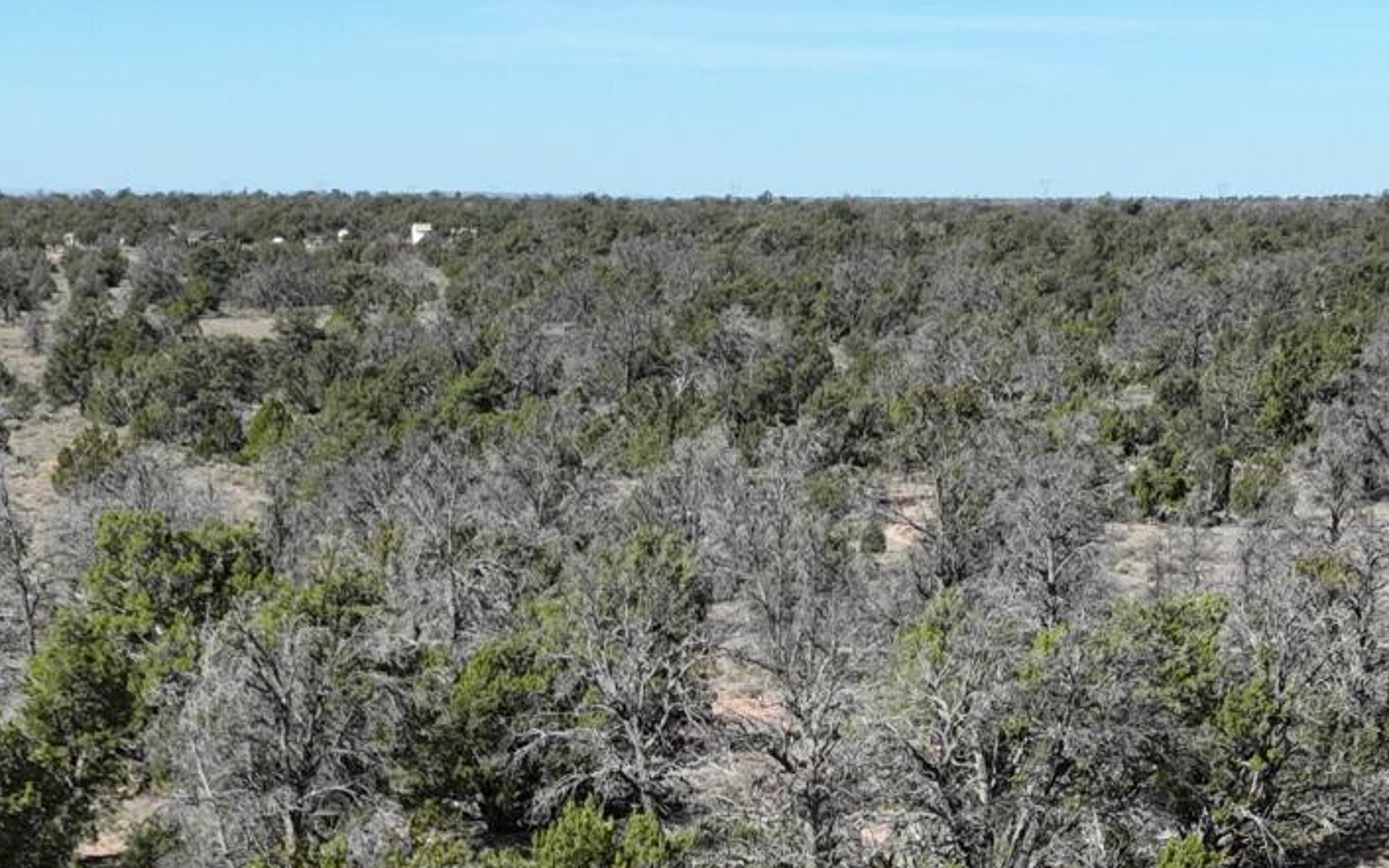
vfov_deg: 11.6
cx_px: 693
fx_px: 4088
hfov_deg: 19.3
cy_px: 1282
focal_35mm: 108
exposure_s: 1/2000
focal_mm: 12.29
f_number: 3.2
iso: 100
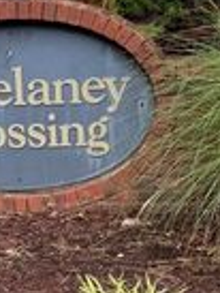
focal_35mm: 117
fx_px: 990
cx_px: 45
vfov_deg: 16.8
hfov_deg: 12.6
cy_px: 172
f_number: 1.78
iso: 80
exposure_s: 1/654
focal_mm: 6.76
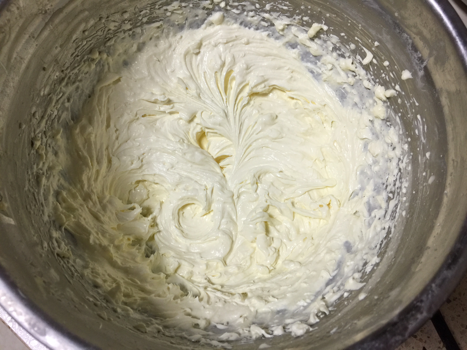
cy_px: 175
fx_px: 391
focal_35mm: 29
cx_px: 234
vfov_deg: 48.2
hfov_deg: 61.7
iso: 64
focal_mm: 4.15
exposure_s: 1/33
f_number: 2.2
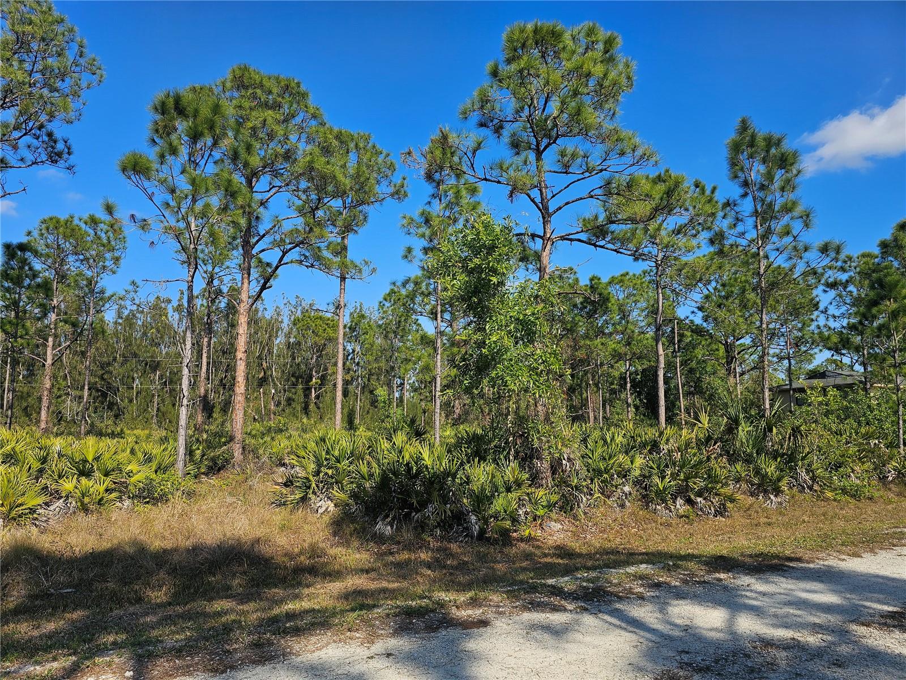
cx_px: 453
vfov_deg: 58.9
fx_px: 602
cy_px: 340
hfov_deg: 73.9
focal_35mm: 23
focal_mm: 6.3
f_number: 1.7
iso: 10
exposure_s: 1/732
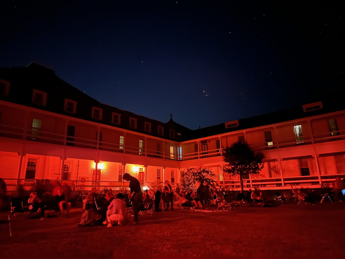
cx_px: 172
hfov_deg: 71.6
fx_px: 239
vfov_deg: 56.8
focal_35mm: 24
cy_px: 130
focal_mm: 6.86
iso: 6400
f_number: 1.78
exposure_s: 1/2
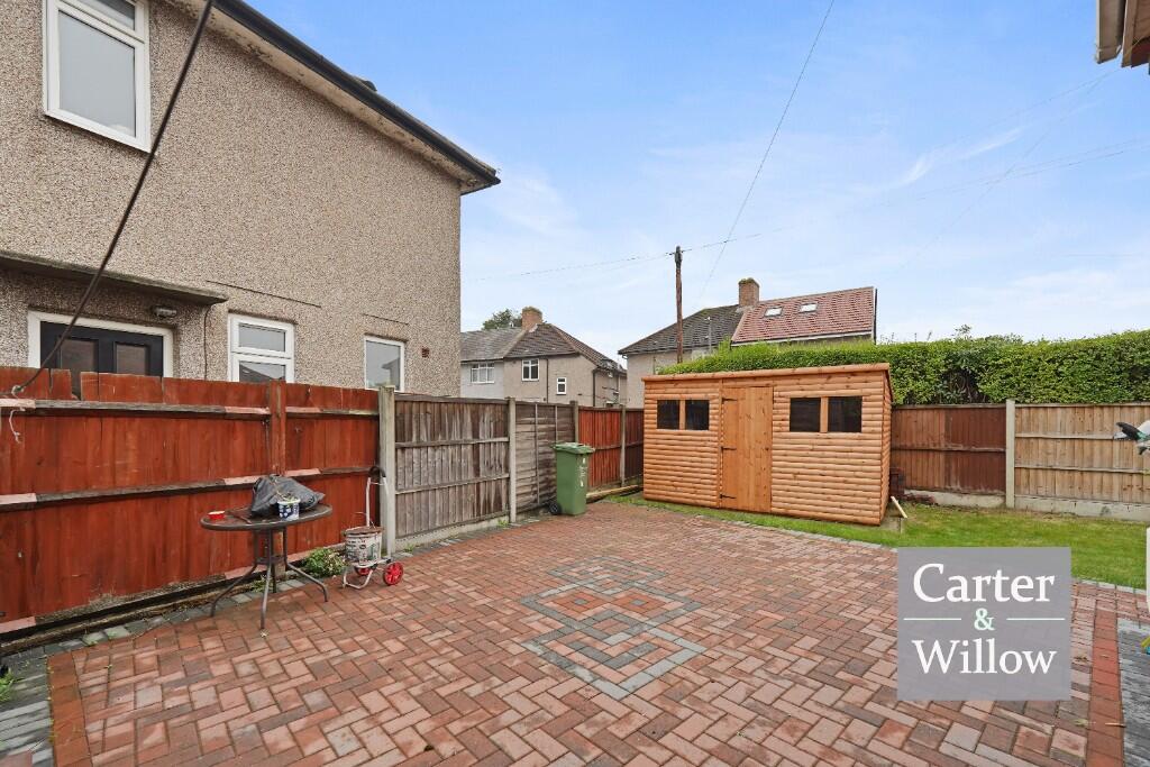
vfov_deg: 81.2
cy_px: 384
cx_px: 575
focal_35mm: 14
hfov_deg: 104.2
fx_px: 447
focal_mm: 14
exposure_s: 1/80
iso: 1000
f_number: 5.6
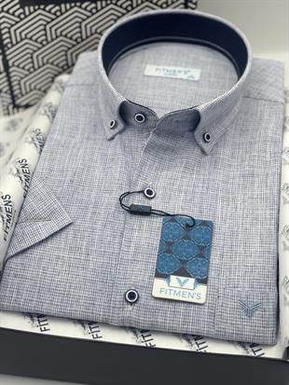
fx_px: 579
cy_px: 192
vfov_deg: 36.8
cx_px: 144
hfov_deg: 28.0
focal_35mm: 52
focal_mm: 6
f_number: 2
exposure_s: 1/122
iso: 25
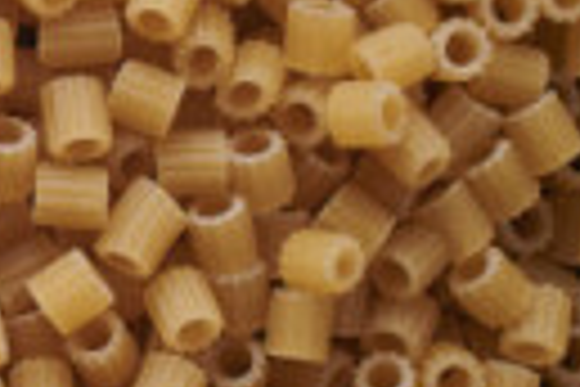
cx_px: -1187
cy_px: -216
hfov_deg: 6.1
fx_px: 5010
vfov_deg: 4.4
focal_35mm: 311
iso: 160
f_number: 8
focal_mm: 50
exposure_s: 1/100
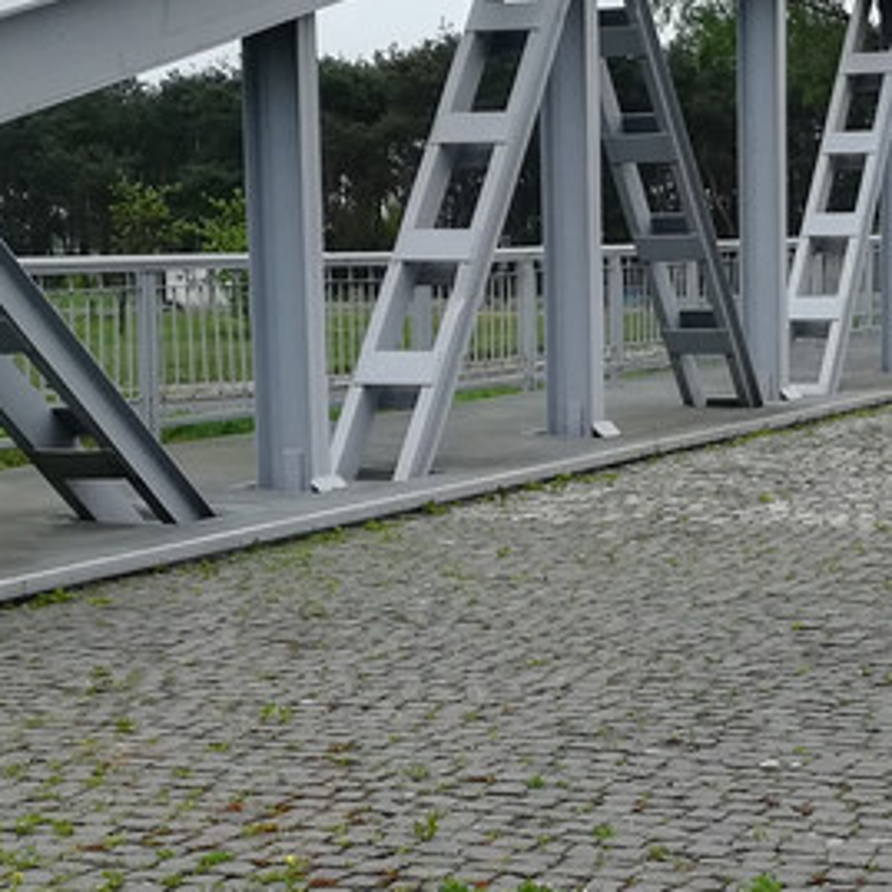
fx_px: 2653
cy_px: 527
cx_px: 698
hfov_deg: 18.9
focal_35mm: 91
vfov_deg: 19.1
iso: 50
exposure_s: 1/261
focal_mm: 3.83
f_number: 2.2
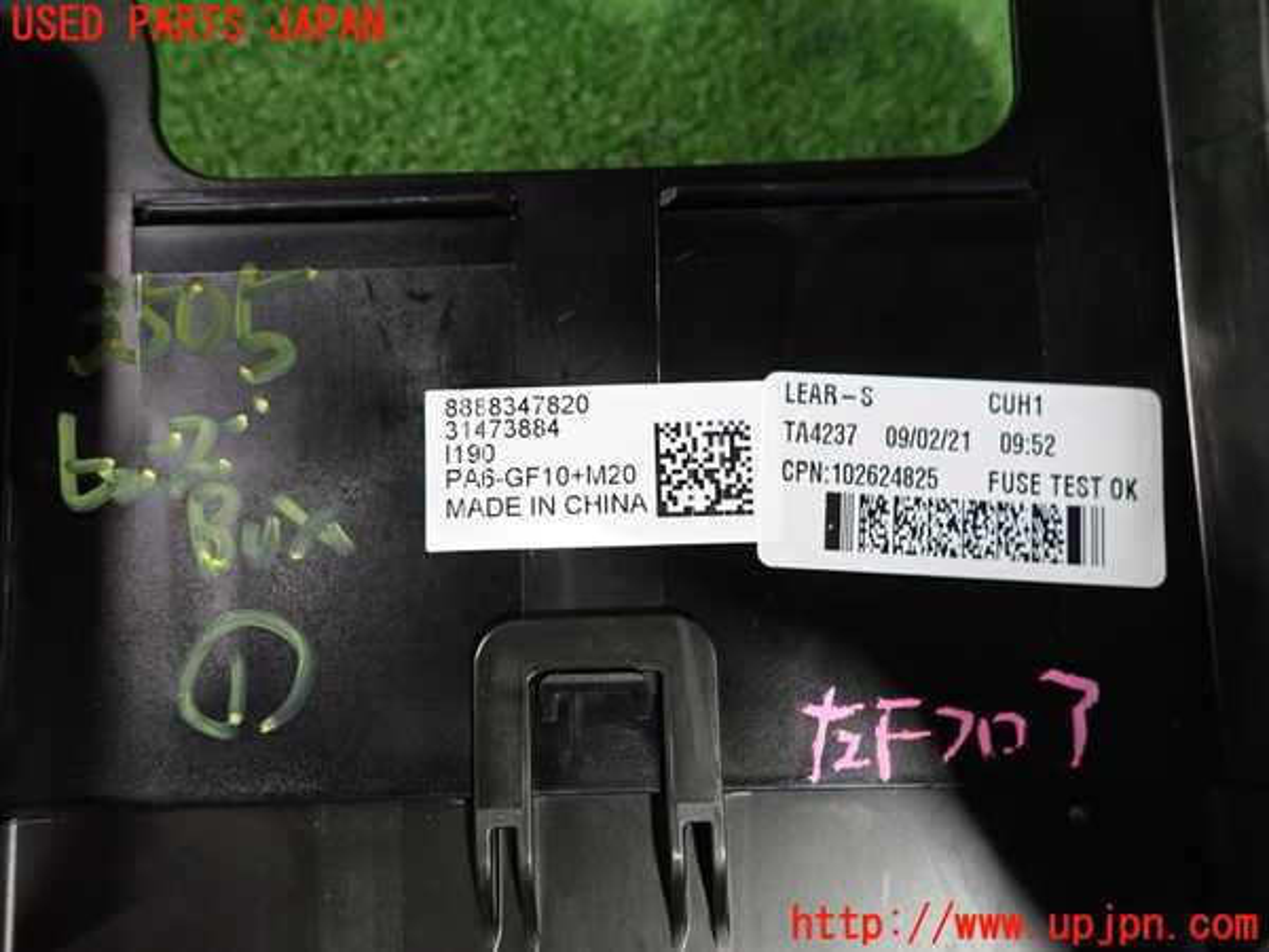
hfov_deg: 69.4
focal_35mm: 25
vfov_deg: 54.9
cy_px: 476
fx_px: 916
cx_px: 634
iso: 500
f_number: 2
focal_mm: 4.5
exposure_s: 1/30
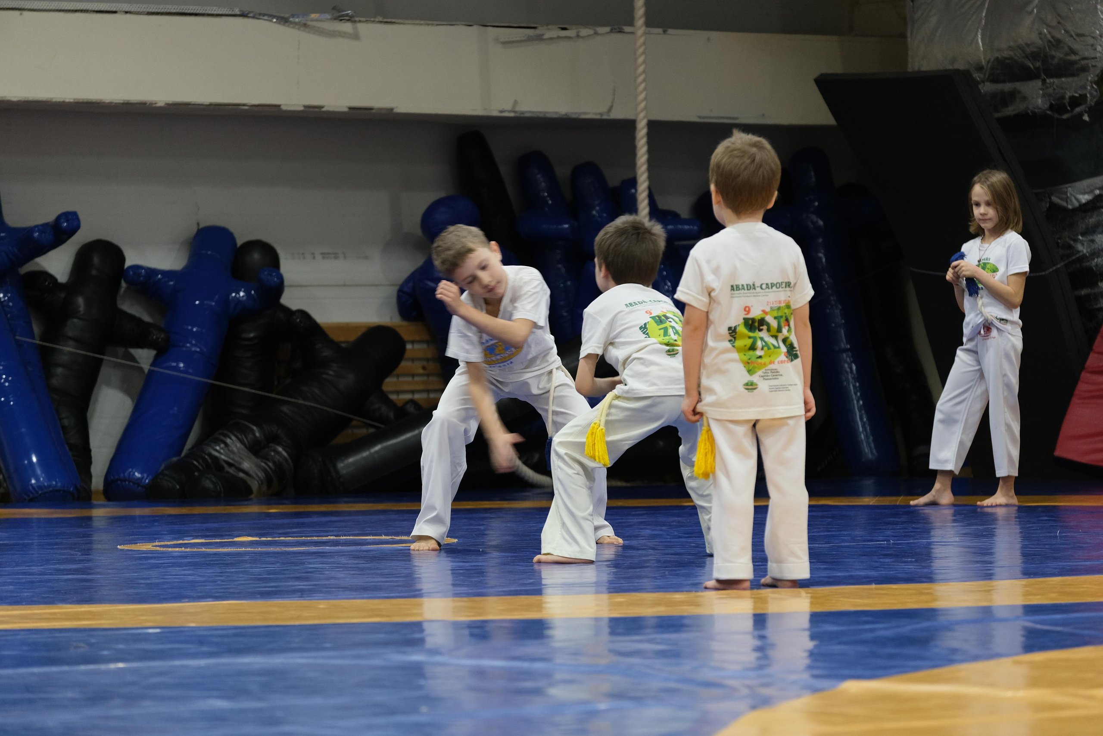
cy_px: 368
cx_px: 552
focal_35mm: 157
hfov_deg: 13.1
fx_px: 4810
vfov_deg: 8.7
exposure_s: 1/60
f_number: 4.2
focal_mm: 104.9
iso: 800
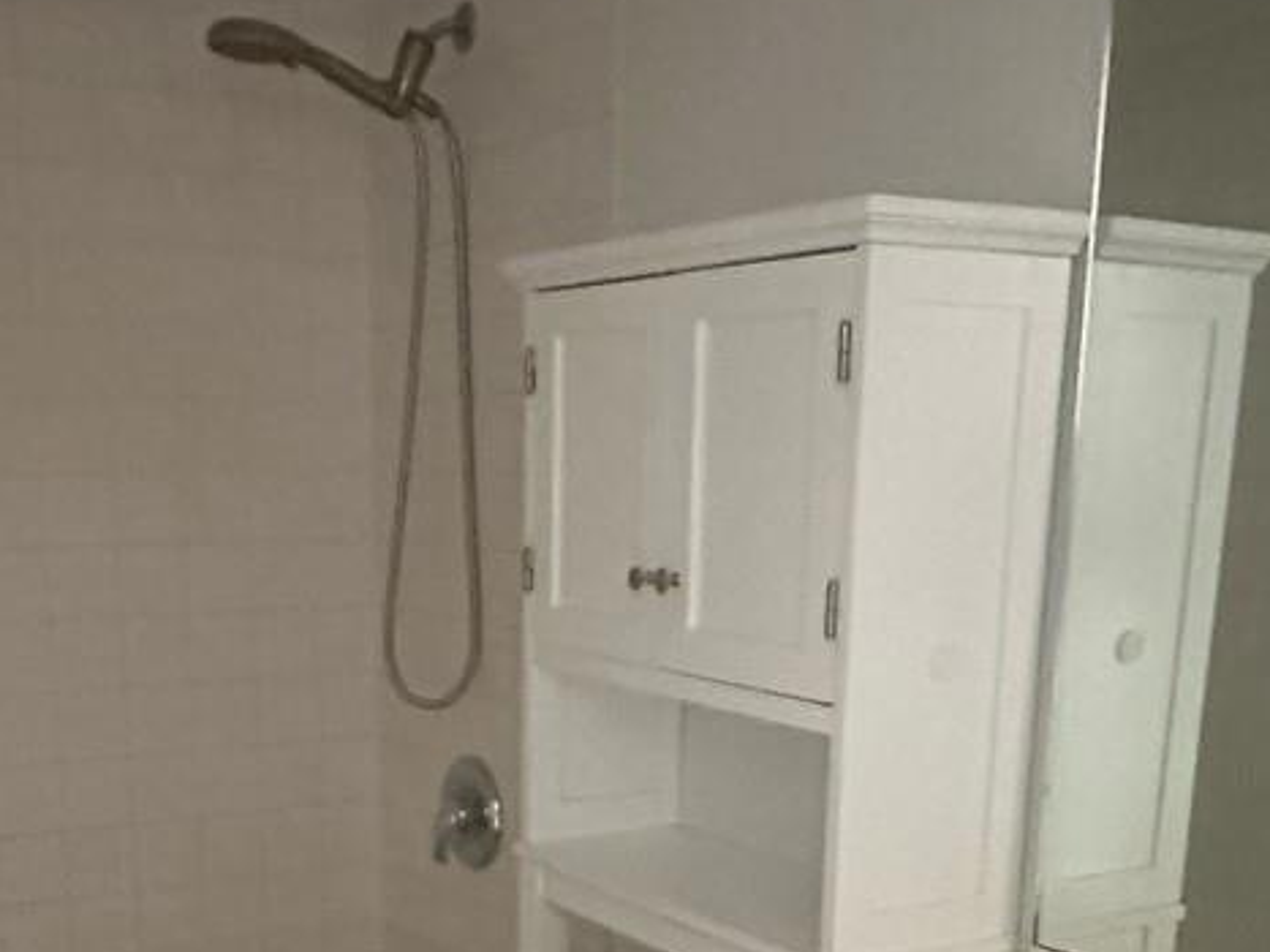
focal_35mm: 48
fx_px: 1761
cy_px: 895
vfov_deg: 28.8
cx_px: 517
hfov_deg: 39.5
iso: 1250
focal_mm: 2.22
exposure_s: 1/55
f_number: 2.2
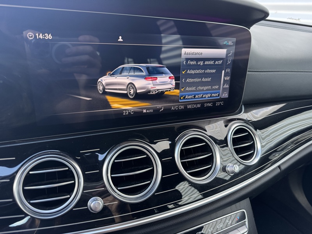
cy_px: 117
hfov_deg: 71.6
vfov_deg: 56.8
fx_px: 216
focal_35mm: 24
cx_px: 156
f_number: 1.78
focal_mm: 6.76
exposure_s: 1/113
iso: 160
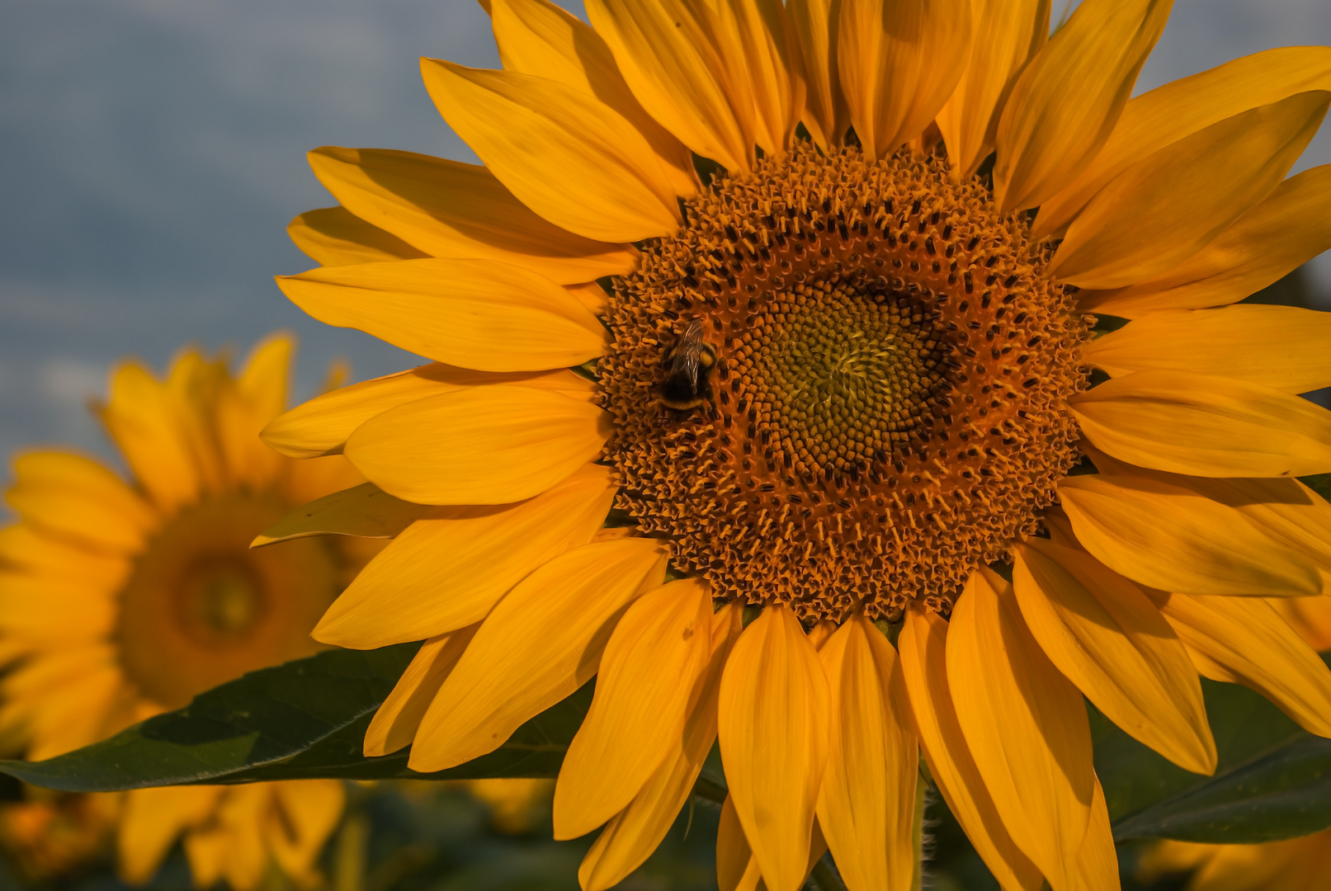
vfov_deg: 19.0
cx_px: 666
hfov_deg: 28.0
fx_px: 2665
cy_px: 446
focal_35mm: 72
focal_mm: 47.5
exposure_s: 1/125
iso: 200
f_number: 6.7
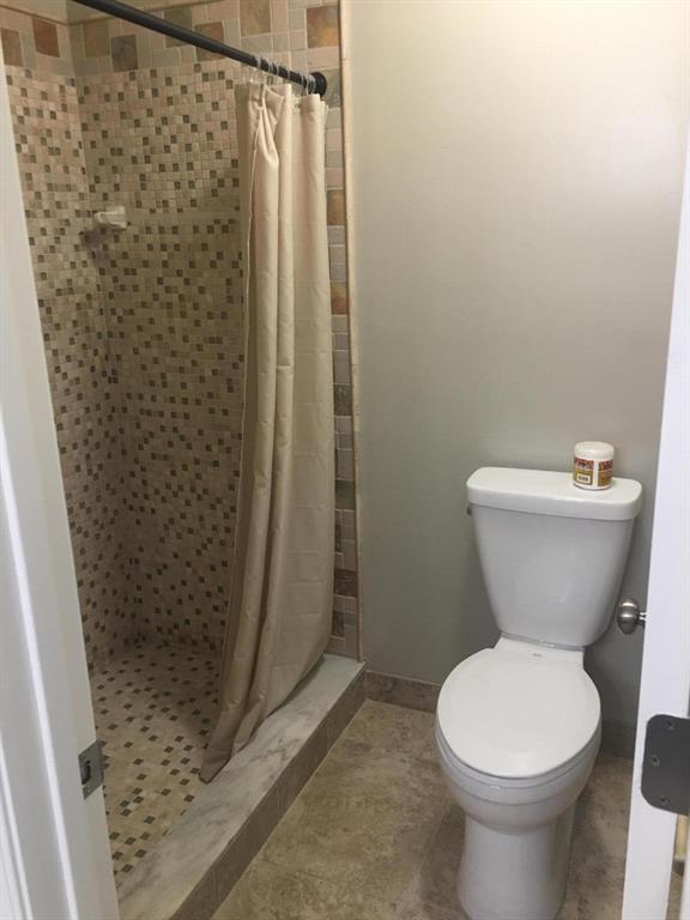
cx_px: 345
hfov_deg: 48.2
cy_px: 460
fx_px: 771
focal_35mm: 29
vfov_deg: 61.7
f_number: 2.2
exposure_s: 1/17
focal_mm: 4.15
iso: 64
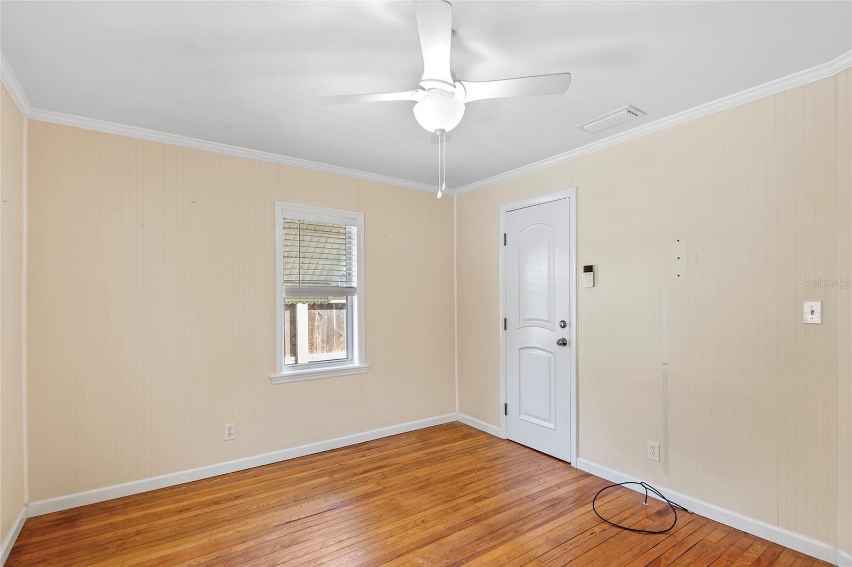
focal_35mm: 17
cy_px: 284
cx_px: 426
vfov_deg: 70.3
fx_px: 402
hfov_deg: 93.3
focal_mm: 17
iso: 100
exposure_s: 1/1.25
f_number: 9
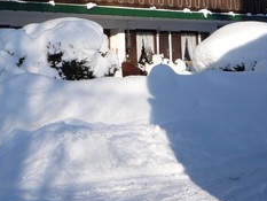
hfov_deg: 26.5
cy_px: -32
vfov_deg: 19.4
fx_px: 556
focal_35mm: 72
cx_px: 55
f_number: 5
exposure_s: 1/400
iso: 100
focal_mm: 5.2
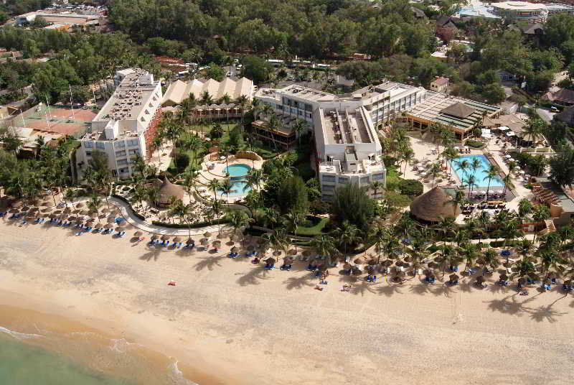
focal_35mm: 33
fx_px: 527
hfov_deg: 57.2
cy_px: 192
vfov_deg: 40.1
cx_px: 287
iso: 100
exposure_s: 1/160
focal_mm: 22
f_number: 10
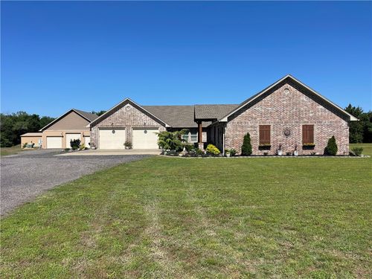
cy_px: 140
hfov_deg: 69.4
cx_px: 186
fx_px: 269
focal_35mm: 25
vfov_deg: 54.9
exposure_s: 1/4348
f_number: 1.6
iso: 32
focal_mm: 5.1
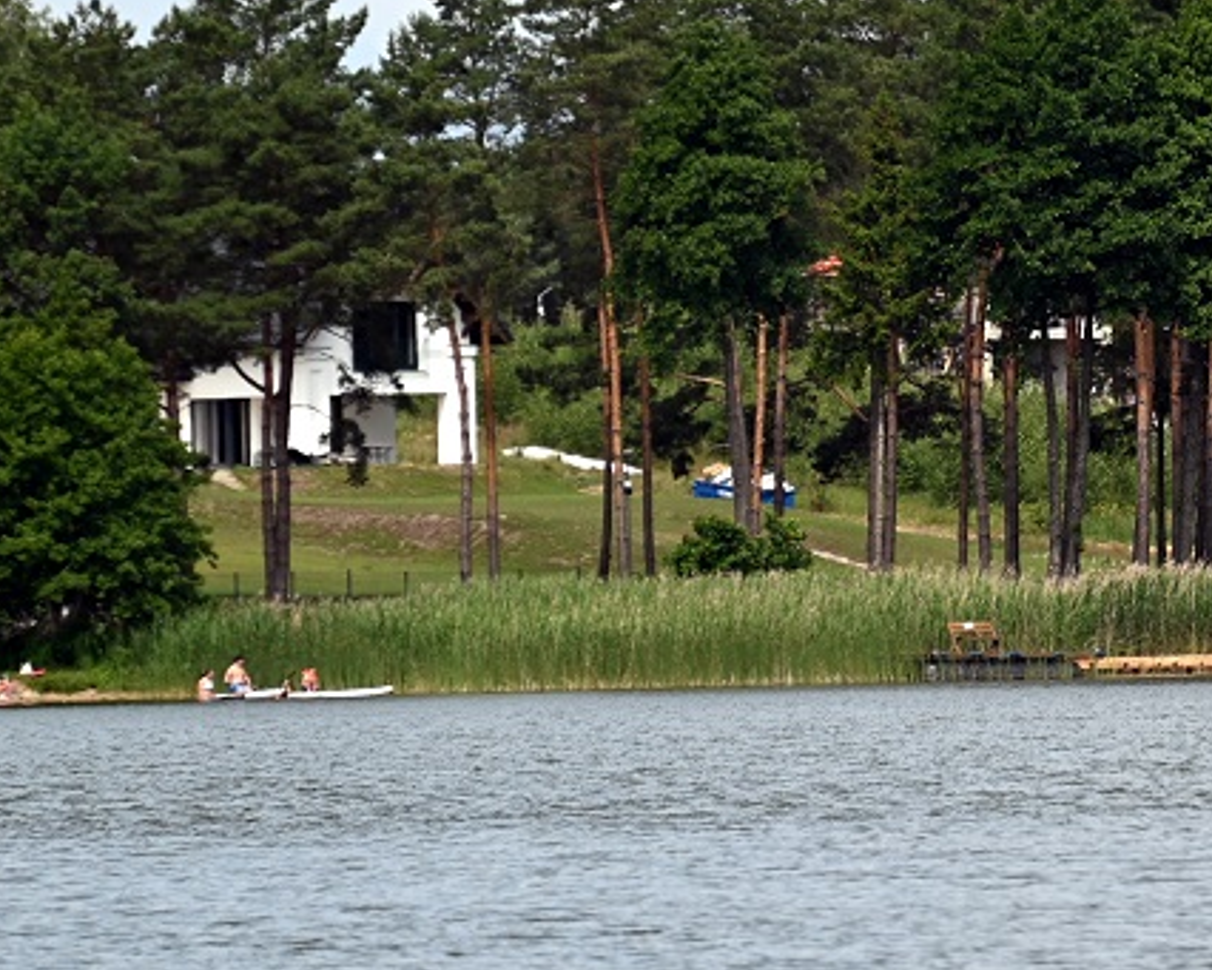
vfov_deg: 2.5
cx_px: 1221
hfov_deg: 3.1
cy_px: 222
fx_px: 22532
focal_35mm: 628
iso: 220
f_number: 5.6
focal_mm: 300
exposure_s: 1/1000
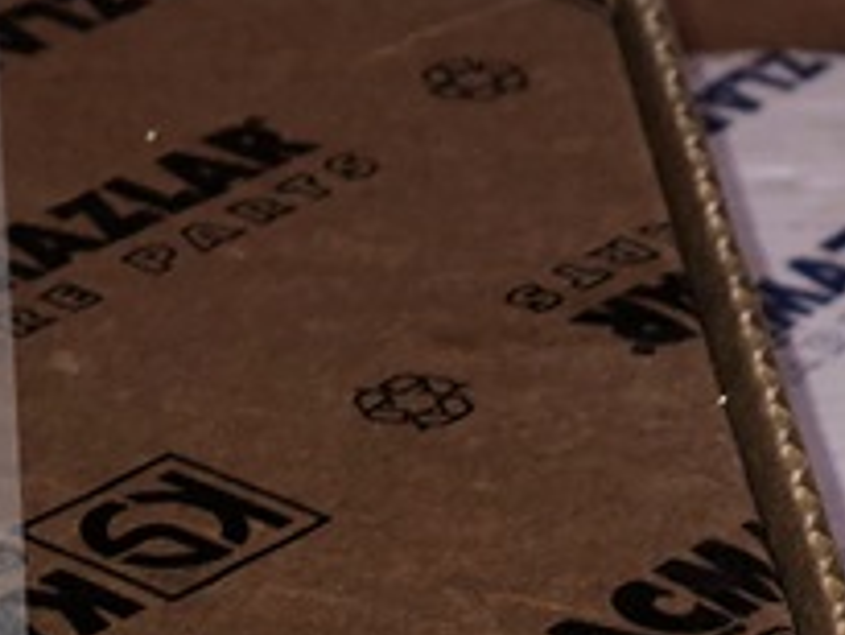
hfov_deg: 9.6
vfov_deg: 7.2
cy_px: 891
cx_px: -185
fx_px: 4958
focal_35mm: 203
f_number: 2.4
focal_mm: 6
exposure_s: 1/50
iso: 25
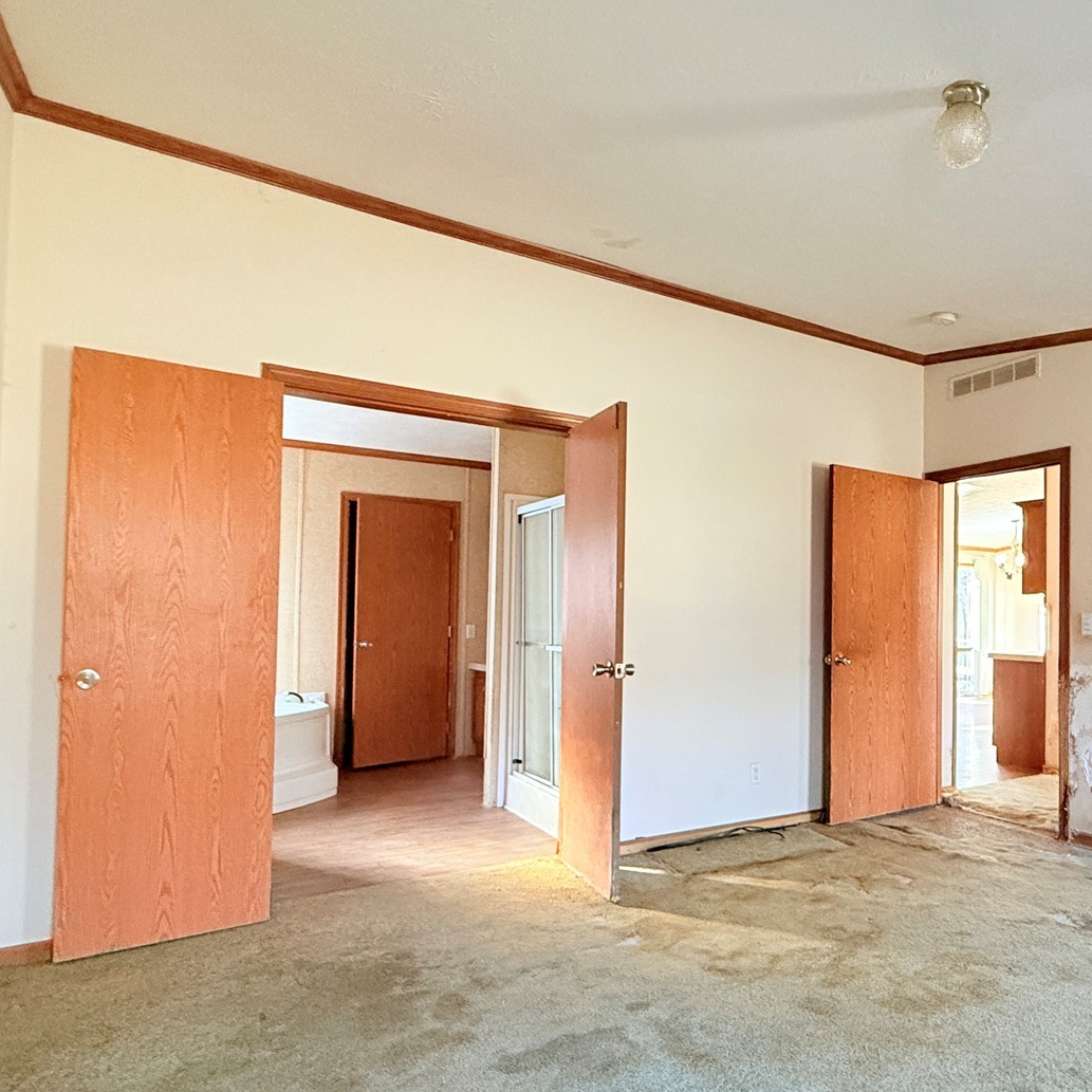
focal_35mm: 23
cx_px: 775
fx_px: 821
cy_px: 597
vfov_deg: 67.1
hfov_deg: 64.5
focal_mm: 2.22
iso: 500
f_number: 2.2
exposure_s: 1/60
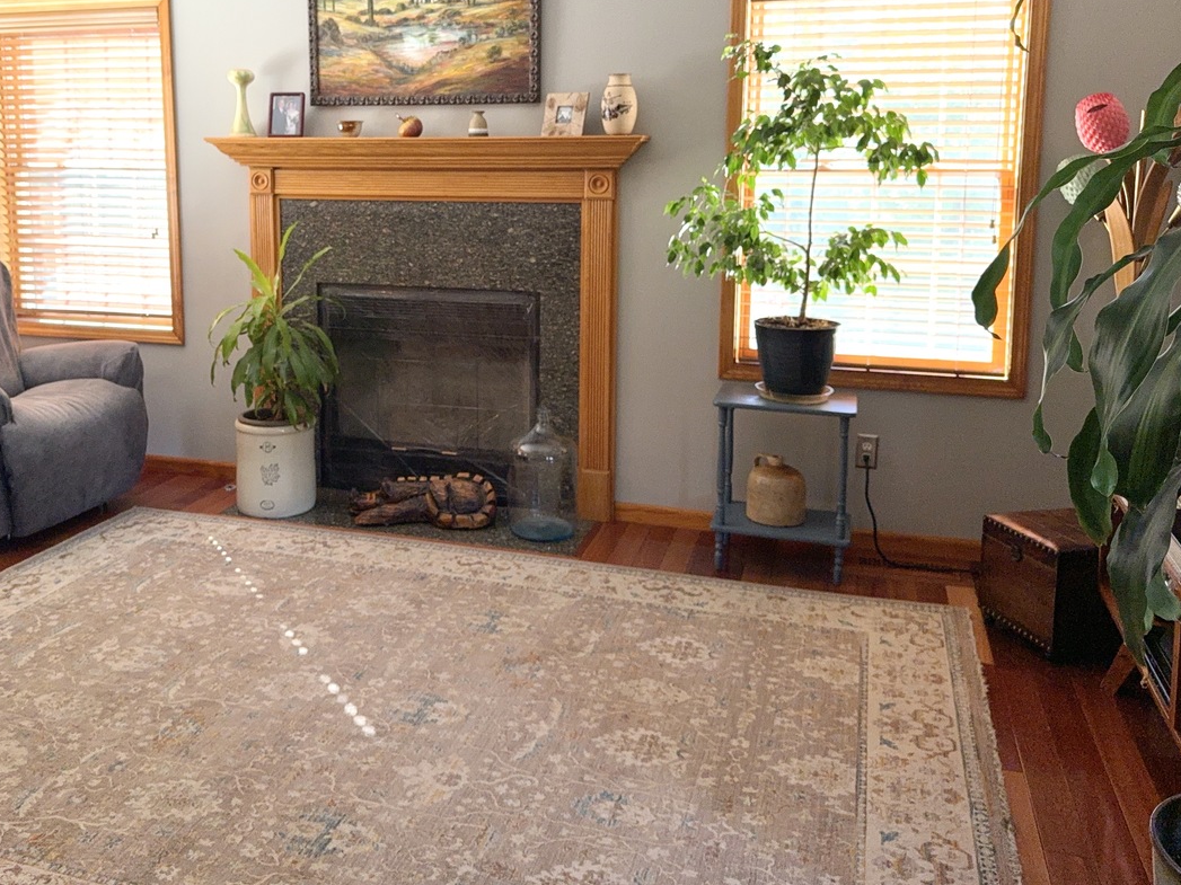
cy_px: 304
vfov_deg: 42.4
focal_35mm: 33
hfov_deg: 54.8
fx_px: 1126
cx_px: 451
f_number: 1.78
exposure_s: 1/135
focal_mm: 6.76
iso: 50
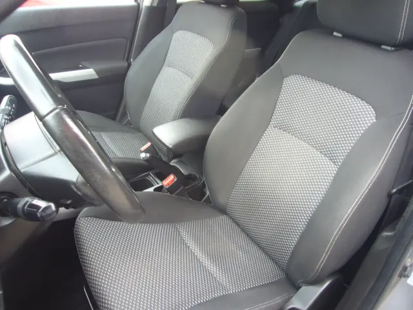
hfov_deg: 63.4
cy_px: 155
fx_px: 334
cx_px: 206
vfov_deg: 49.7
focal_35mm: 28
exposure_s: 1/15
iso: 100
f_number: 2.8
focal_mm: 4.6
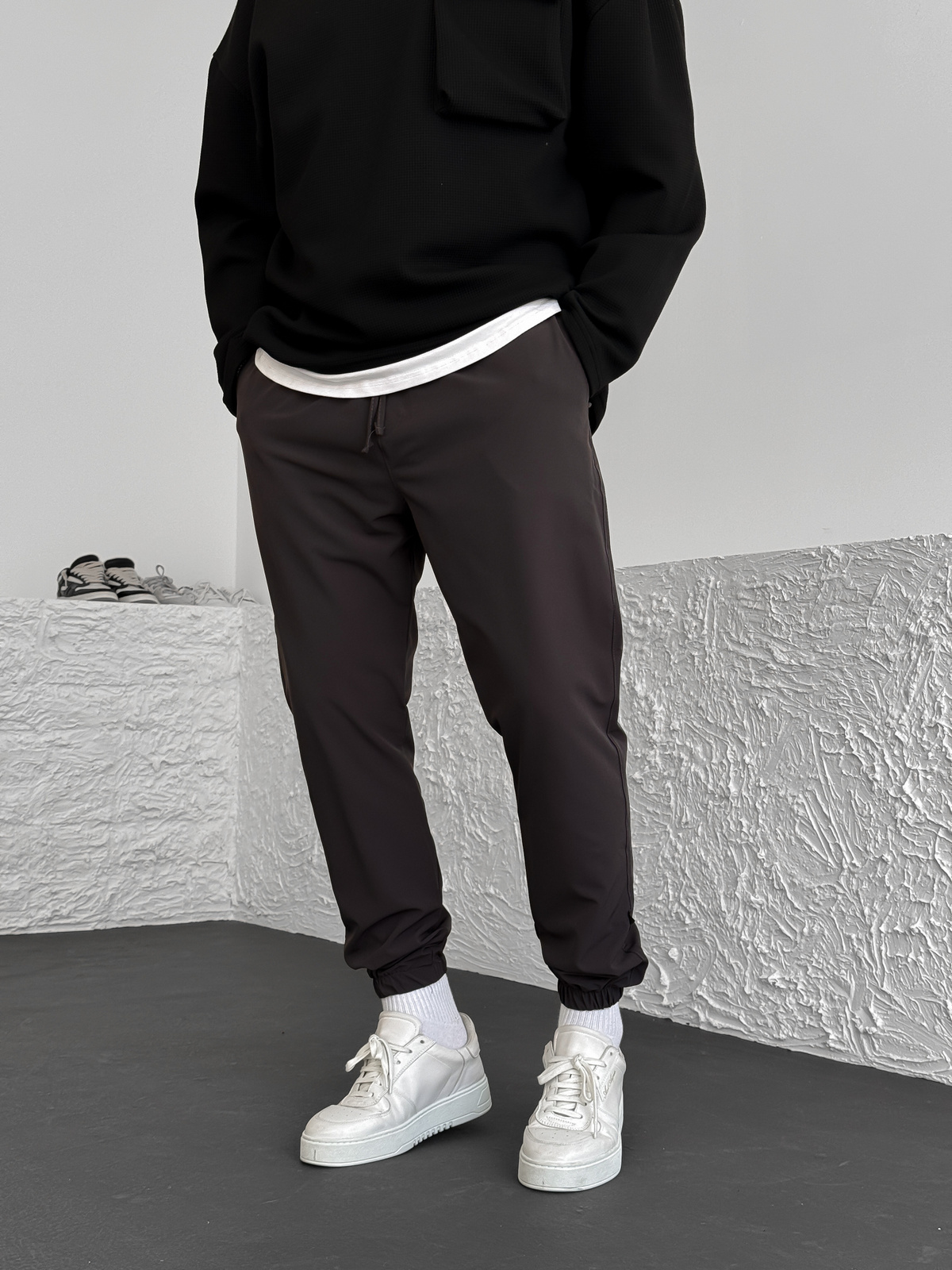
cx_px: 476
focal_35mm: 48
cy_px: 635
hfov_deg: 30.3
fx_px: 1760
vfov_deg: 39.7
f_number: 1.8
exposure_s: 1/105
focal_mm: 6.86
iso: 100
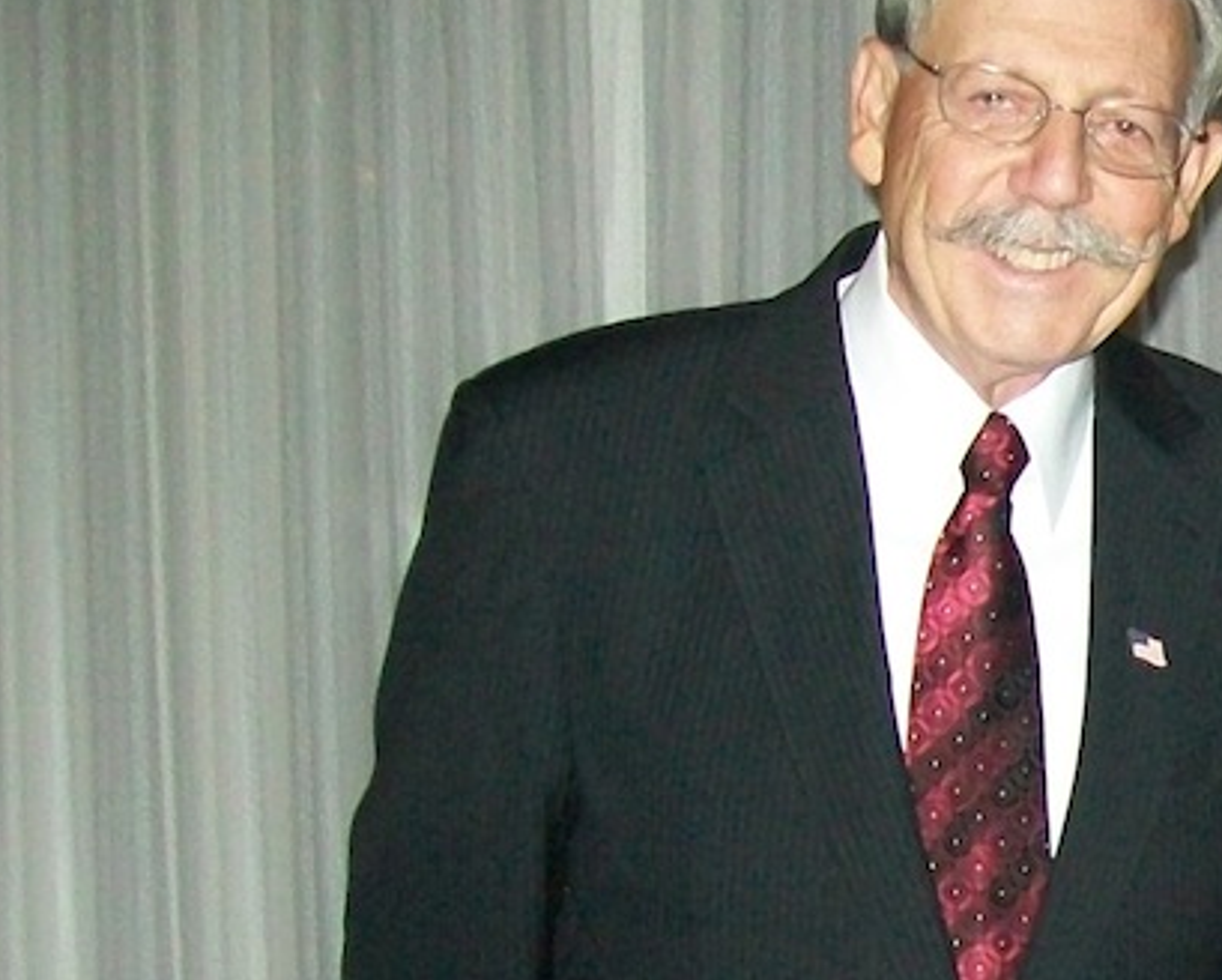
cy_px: 1088
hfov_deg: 17.1
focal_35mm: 103
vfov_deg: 14.6
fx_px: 3729
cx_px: 1724
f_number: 2.7
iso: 200
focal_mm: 6
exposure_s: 1/125
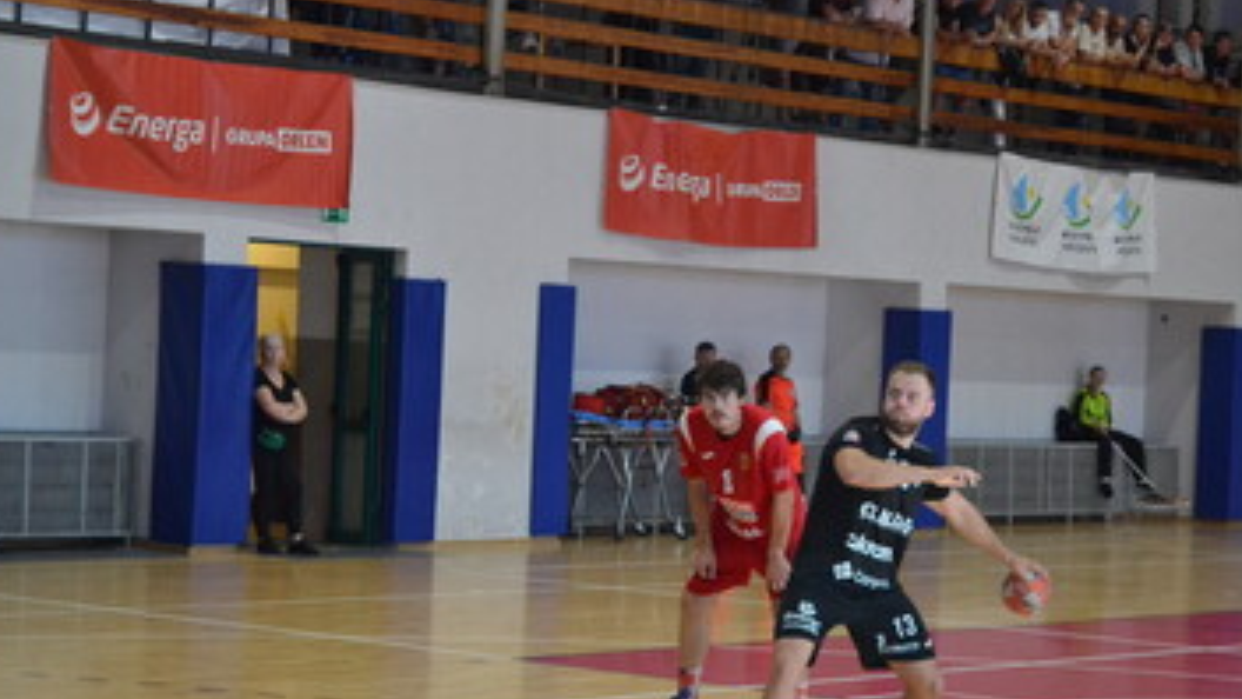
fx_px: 3446
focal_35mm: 105
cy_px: 448
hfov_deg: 20.4
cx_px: 586
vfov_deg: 11.6
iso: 3200
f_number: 5.6
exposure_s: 1/250
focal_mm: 55
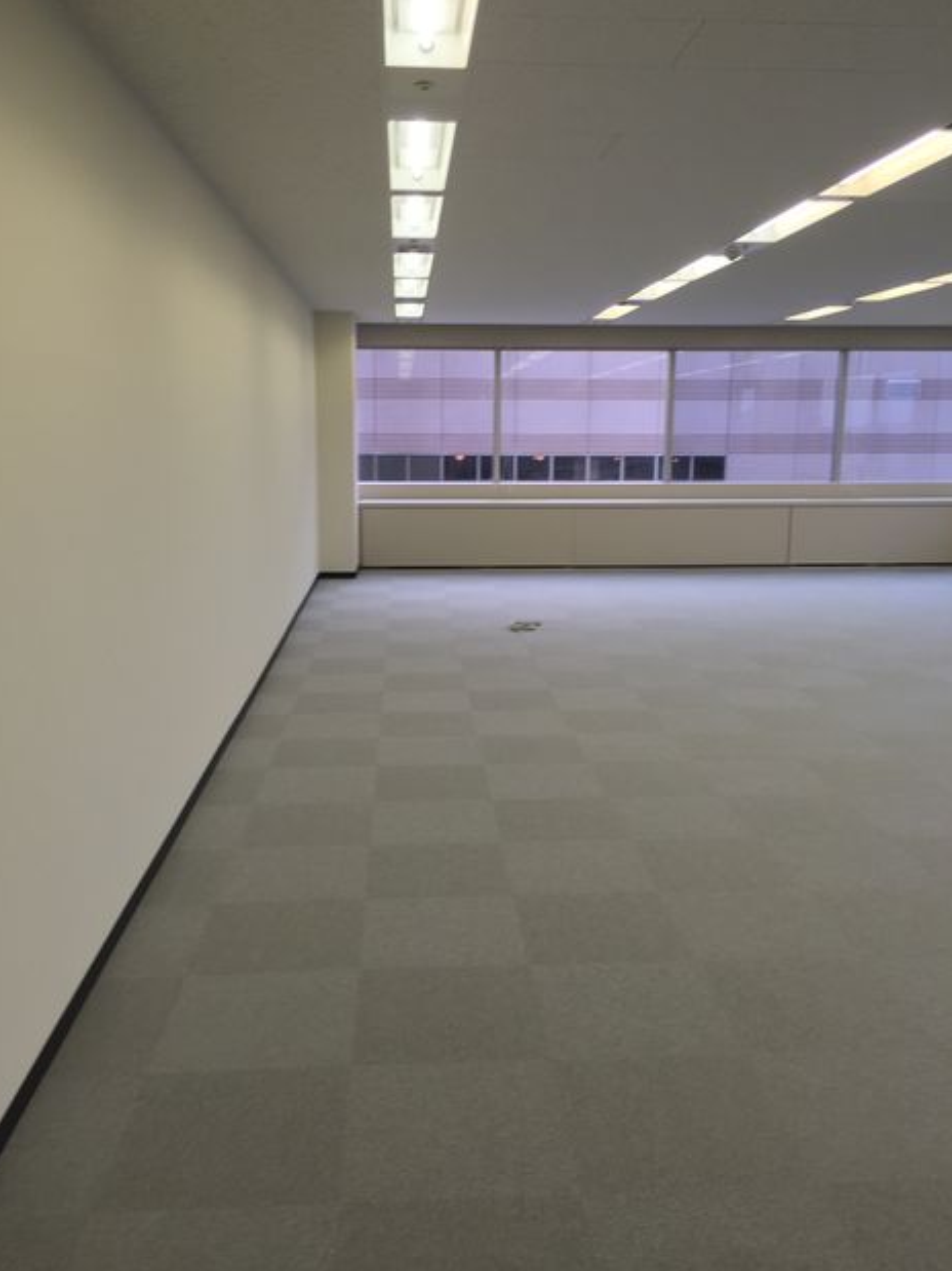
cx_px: 478
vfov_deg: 60.0
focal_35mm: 30
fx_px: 1100
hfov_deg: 46.8
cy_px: 616
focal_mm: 4.15
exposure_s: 1/50
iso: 40
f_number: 2.2
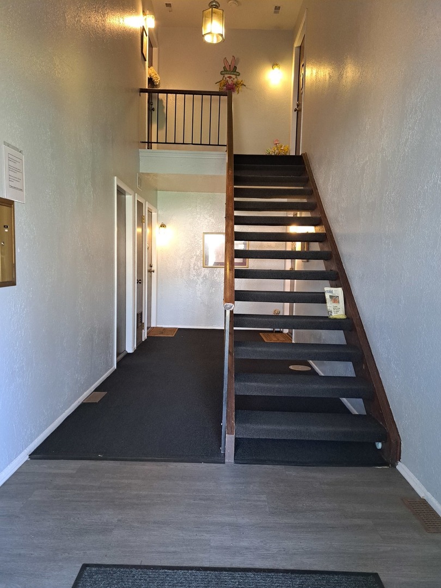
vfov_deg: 71.6
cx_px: 220
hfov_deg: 56.8
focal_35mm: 24
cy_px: 294
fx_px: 408
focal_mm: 5.23
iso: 400
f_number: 1.8
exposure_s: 1/60
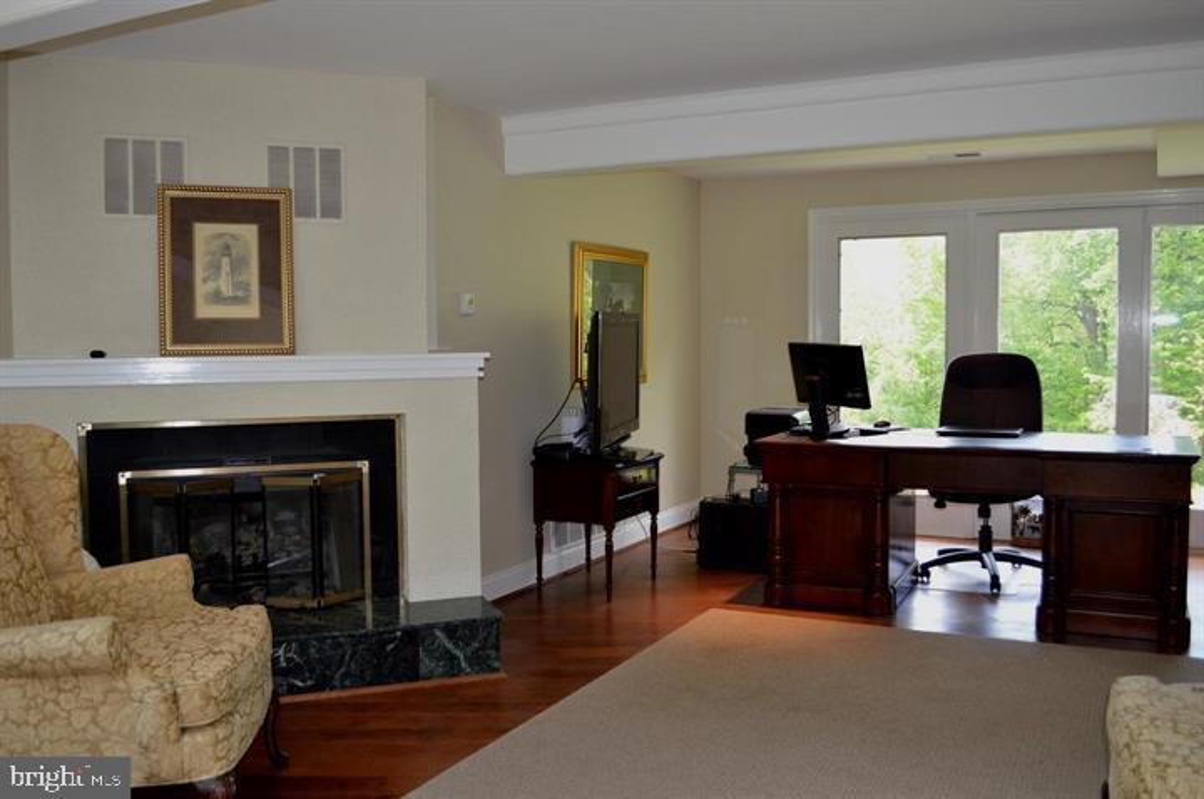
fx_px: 1002
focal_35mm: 30
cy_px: 400
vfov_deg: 43.5
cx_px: 602
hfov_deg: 62.0
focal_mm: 20
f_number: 4
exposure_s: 1/100
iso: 400
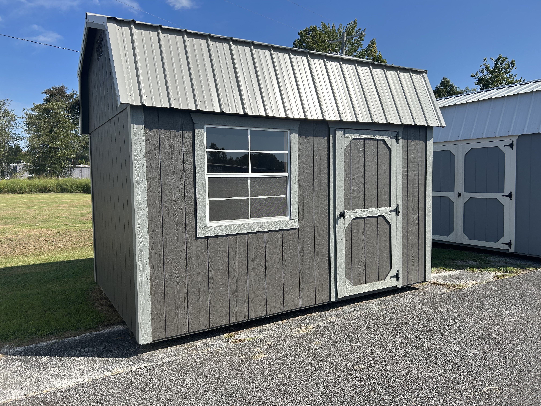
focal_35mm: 26
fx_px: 406
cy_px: 203
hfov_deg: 67.3
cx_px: 270
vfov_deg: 53.1
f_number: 1.5
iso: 50
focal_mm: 5.7
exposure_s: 1/4115
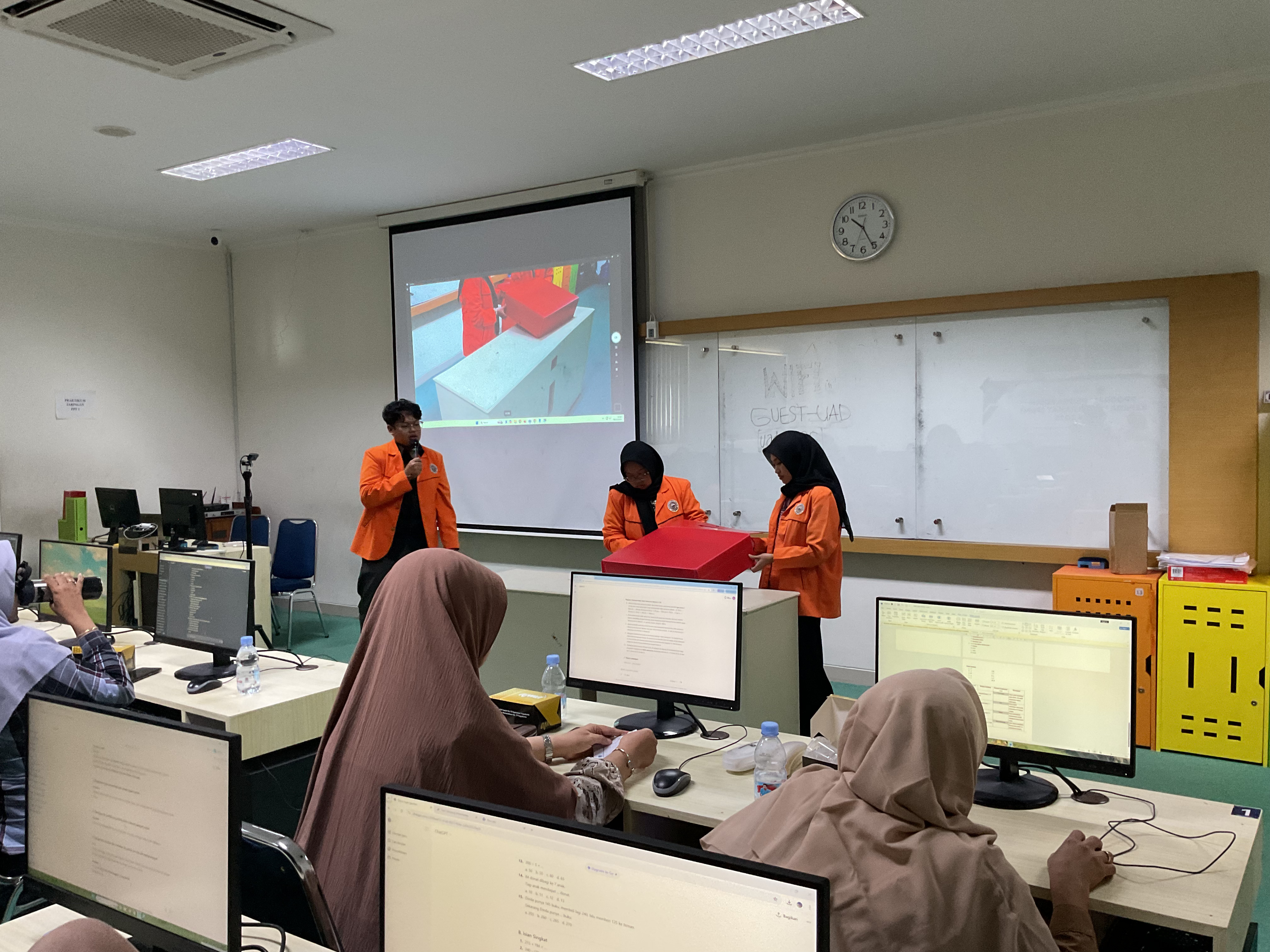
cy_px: 476
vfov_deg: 48.2
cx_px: 635
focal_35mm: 29
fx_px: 1064
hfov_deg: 61.7
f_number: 1.8
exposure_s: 1/50
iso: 125
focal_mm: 3
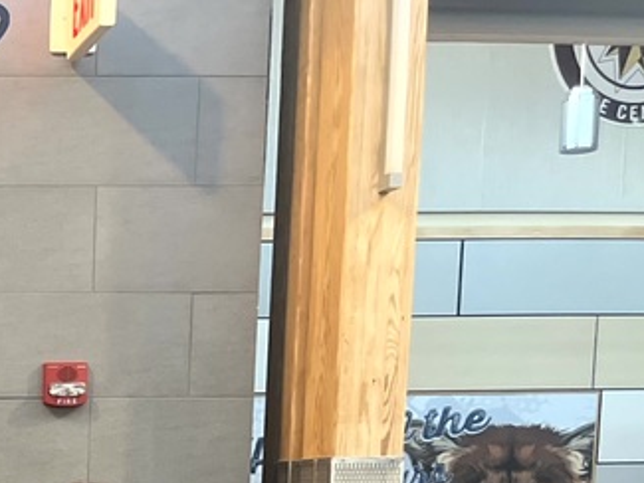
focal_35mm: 82
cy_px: 756
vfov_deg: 16.2
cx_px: -279
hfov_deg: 20.8
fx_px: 1526
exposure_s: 1/40
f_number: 1.6
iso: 500
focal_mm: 5.1
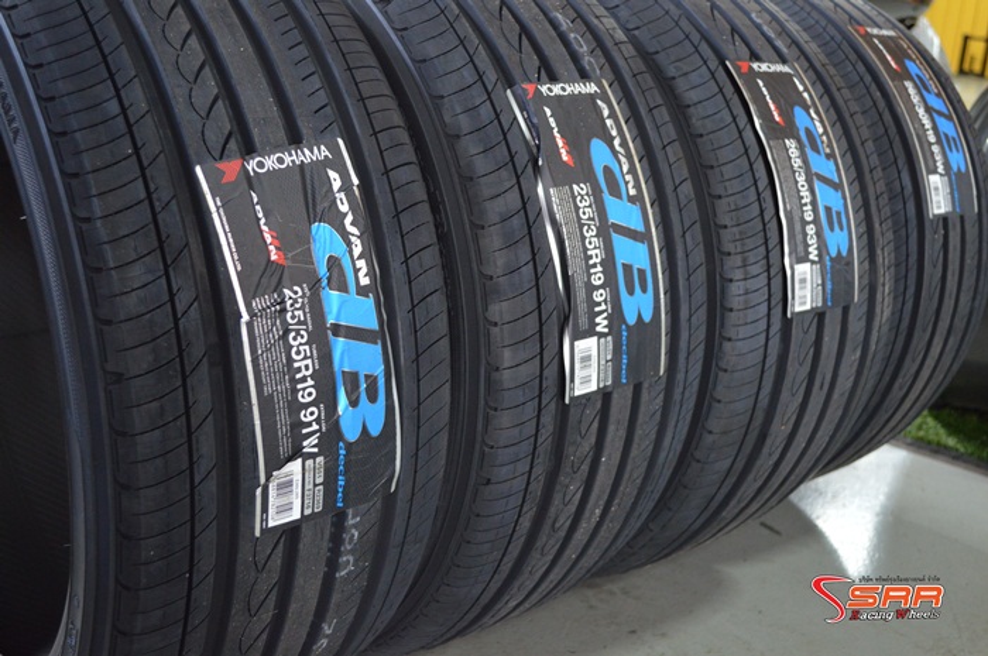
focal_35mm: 42
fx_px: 1151
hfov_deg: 46.4
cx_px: 494
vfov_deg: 31.8
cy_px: 328
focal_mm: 28
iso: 1250
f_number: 4.5
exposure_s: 1/15
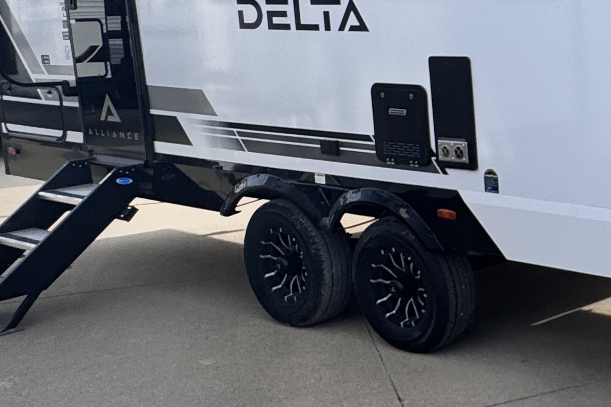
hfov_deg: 29.4
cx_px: 836
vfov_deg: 26.4
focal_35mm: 51
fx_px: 865
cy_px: 173
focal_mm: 2.22
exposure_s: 1/669
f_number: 2.2
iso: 40
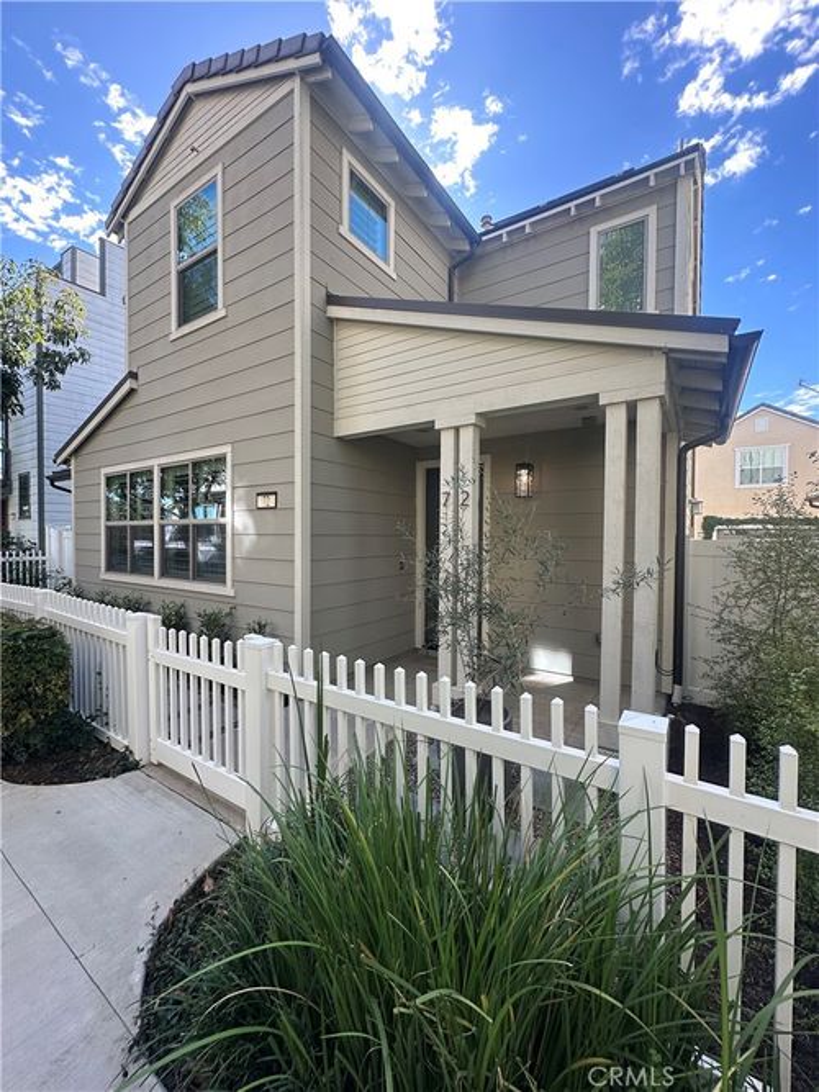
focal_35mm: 14
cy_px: 546
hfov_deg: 85.7
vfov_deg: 102.1
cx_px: 410
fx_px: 442
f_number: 2.2
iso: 40
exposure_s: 1/293
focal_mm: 2.22
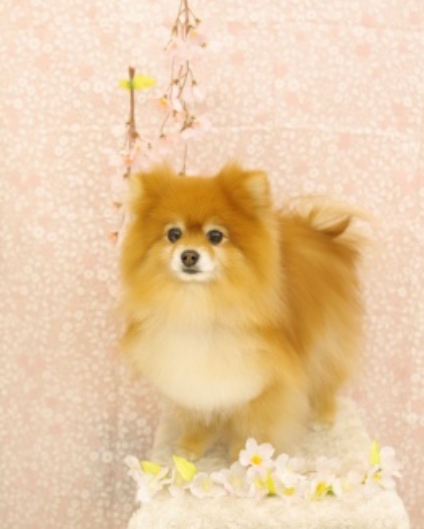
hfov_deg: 31.5
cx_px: 211
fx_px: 752
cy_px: 247
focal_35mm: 48
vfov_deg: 38.7
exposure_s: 1/100
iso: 1250
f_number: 3.2
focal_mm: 28
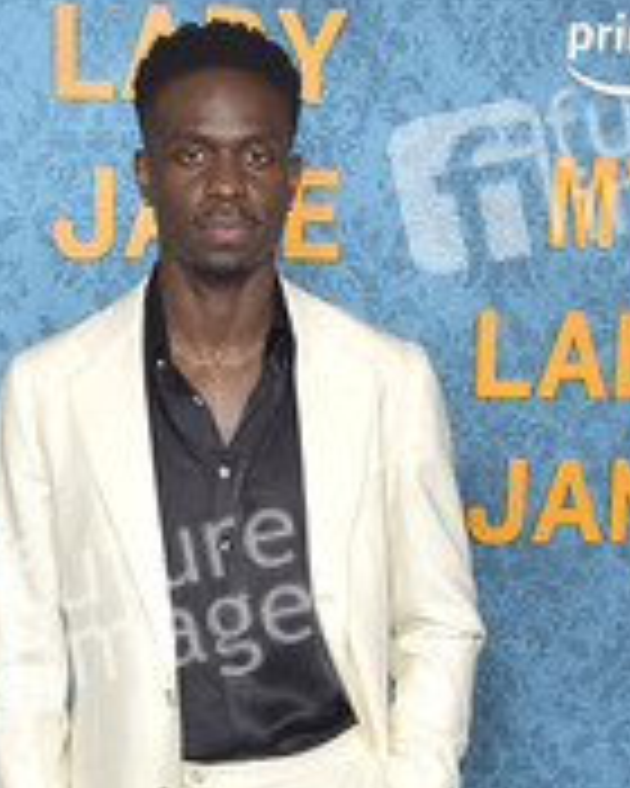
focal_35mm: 75
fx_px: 1748
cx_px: 214
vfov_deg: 23.9
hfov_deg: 20.4
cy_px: 842
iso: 640
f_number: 6.3
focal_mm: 35
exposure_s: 1/200
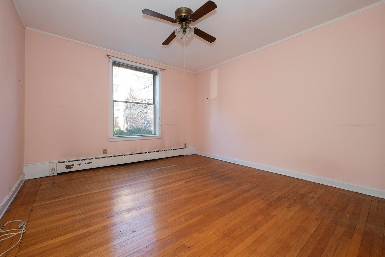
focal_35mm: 14
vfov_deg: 81.2
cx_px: 192
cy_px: 128
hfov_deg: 104.2
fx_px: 150
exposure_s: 1/20
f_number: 8
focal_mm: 14
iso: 320
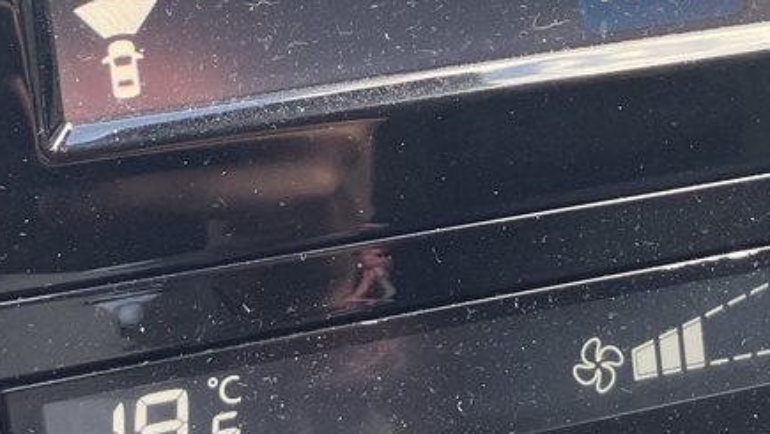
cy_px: -25
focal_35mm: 101
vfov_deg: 11.8
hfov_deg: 21.1
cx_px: 462
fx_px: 2063
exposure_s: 1/121
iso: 80
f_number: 1.8
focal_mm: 3.99
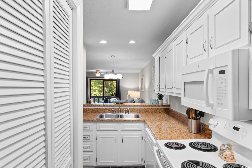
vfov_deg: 59.5
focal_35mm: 21
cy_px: 84
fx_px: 147
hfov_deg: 81.2
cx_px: 126
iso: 100
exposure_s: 1/2
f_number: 5
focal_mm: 14
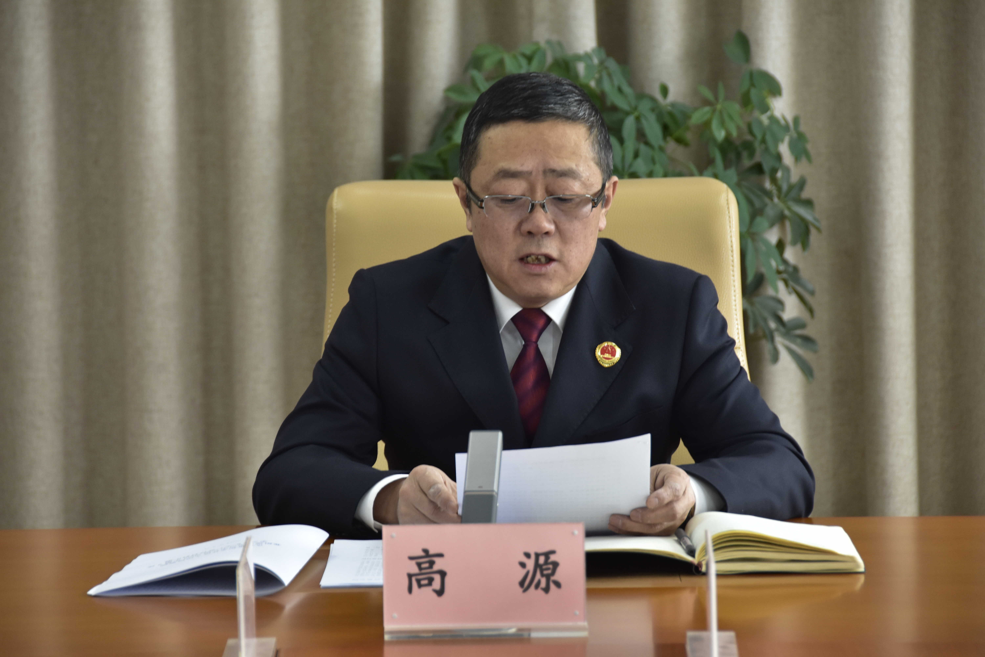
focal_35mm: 202
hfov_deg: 10.2
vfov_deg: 6.8
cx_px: 492
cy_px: 328
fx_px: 5540
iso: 1000
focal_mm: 135
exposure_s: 1/80
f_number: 5.6
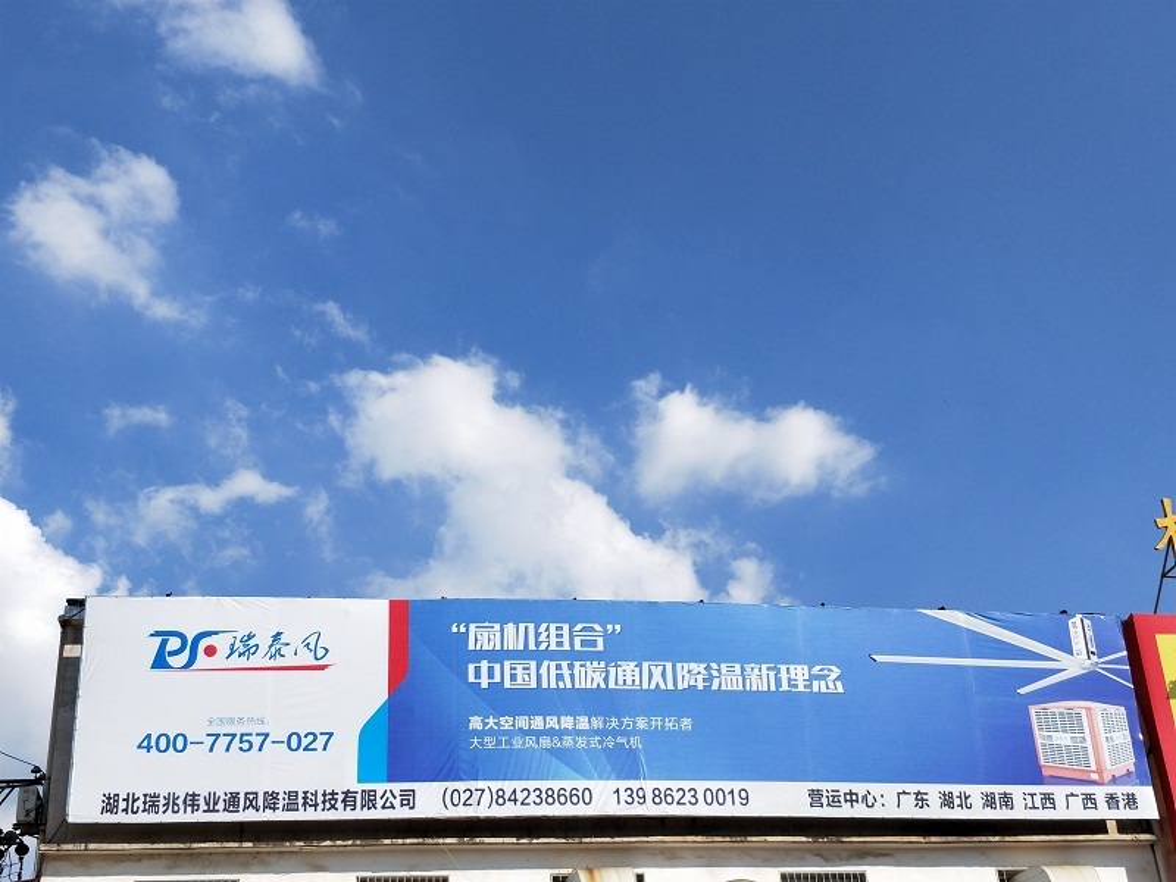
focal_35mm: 25
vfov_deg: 54.9
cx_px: 588
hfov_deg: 69.4
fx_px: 849
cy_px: 441
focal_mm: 4.27
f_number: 1.7
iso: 33
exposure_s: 1/2222
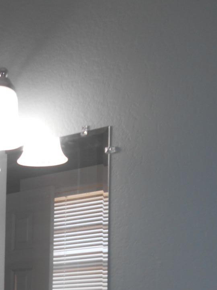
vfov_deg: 29.8
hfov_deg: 24.2
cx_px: 3
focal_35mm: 58
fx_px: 485
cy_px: 321
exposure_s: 1/30
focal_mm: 4.7
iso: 80
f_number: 3.4
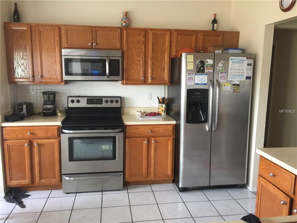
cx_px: 148
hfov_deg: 61.7
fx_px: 249
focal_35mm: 29
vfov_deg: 48.2
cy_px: 112
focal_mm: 4.15
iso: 64
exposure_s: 1/15
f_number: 2.2
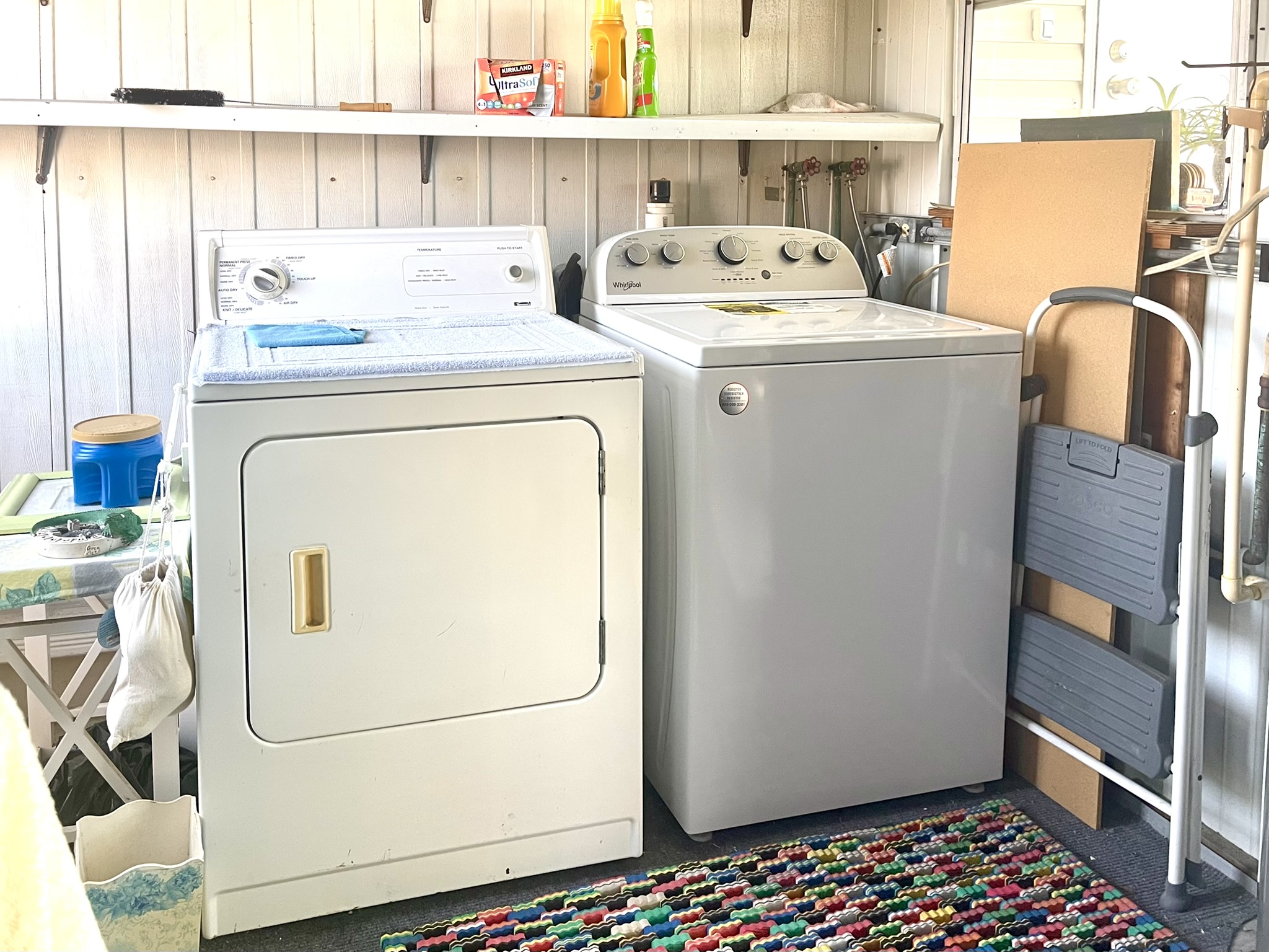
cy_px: 476
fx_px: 916
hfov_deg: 69.4
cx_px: 634
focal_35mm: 25
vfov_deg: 54.9
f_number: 1.6
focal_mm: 5.1
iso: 125
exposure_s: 1/89
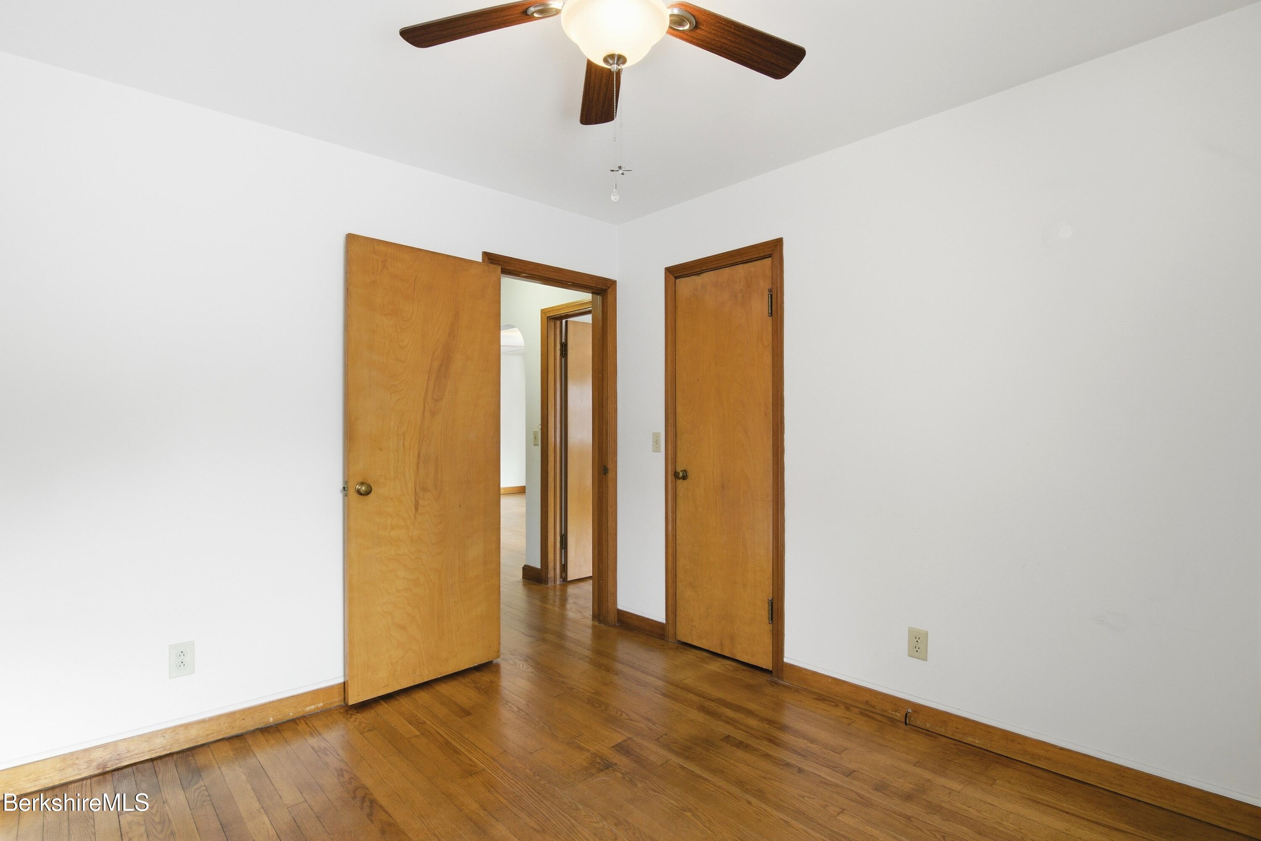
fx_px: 578
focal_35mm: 16
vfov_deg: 72.1
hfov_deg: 95.0
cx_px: 630
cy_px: 420
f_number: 7.1
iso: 800
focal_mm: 11
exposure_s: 1/125
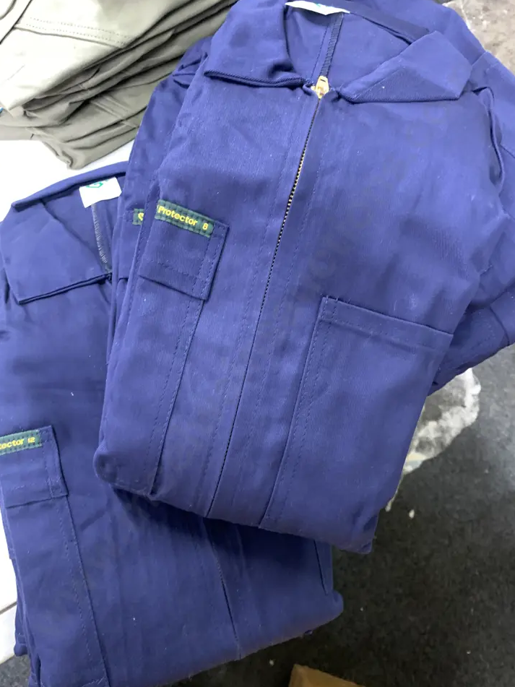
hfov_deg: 49.7
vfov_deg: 63.4
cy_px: 341
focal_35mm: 28
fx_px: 556
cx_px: 264
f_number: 1.8
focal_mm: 4.25
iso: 400
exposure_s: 1/25
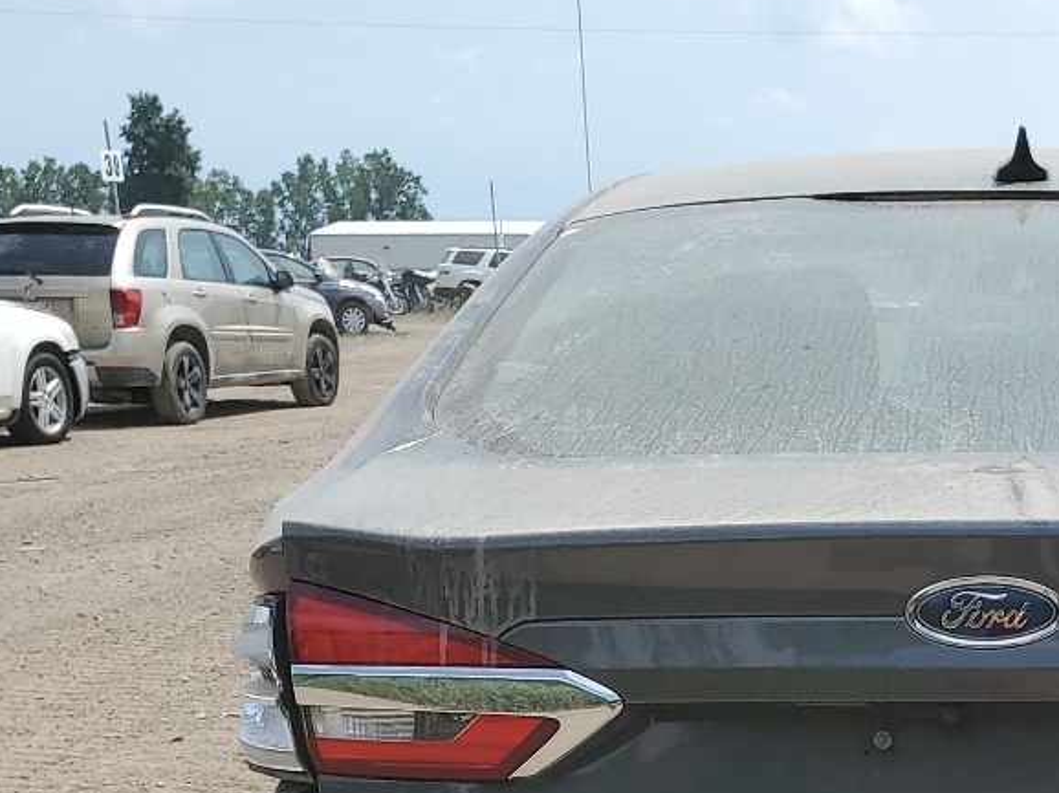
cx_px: 923
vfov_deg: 19.0
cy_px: 1011
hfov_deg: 26.3
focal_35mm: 72
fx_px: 2202
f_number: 1.5
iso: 50
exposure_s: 1/3333
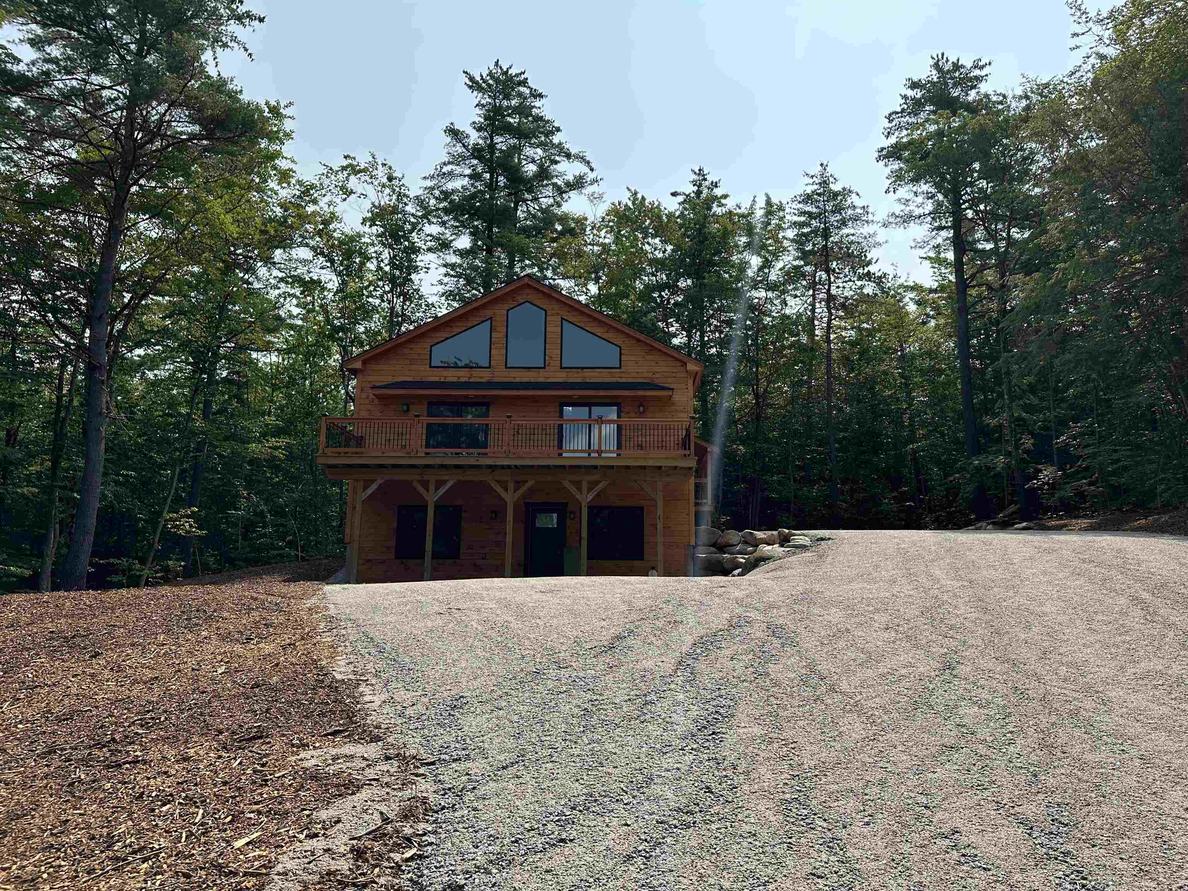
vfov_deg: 56.8
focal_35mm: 24
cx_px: 594
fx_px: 824
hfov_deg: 71.6
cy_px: 446
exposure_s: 1/3472
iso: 80
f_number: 1.78
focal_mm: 6.86
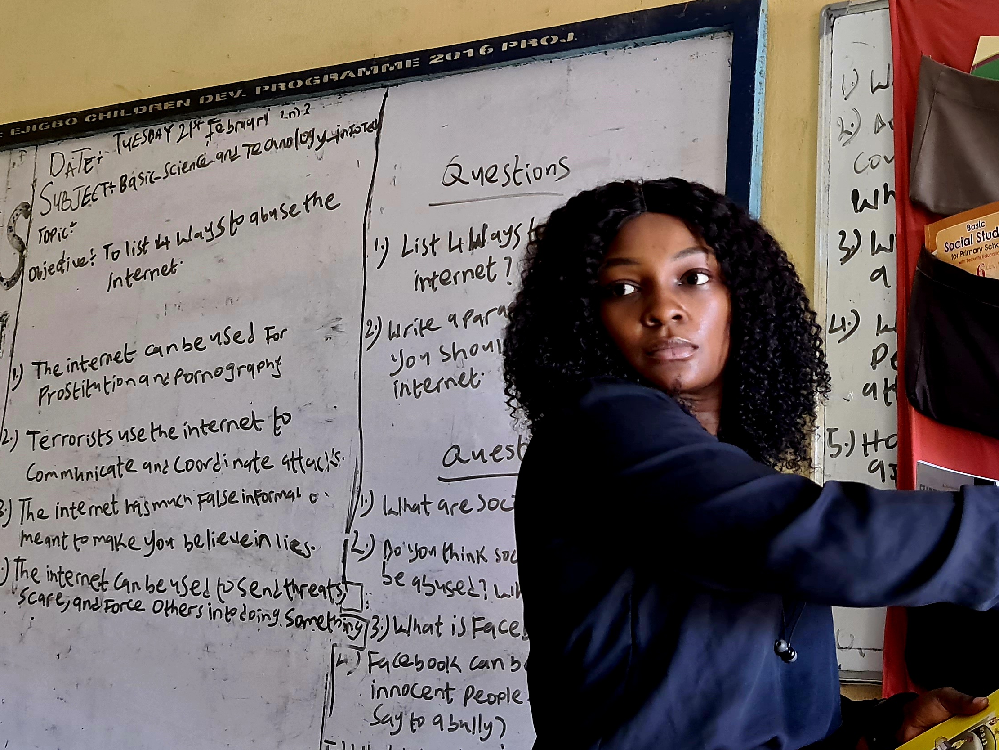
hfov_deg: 39.4
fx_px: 1299
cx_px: 875
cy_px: 392
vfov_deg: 32.2
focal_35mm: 45
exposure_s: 1/100
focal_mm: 7
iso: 320
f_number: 1.8
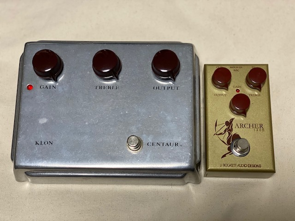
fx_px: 443
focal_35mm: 52
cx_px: 148
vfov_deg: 28.0
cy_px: 110
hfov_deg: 36.8
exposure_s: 1/100
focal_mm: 6
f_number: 2
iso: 200
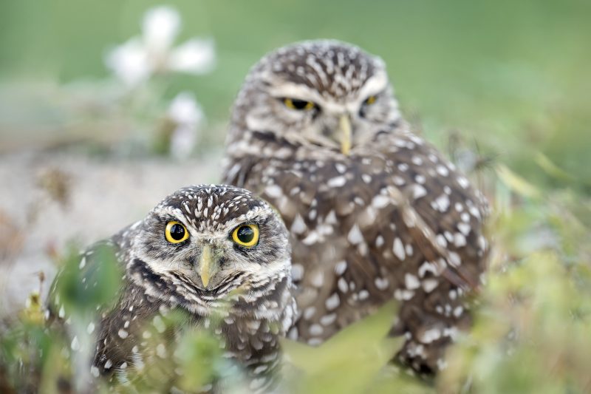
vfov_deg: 1.6
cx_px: 296
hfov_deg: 2.5
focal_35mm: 840
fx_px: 13786
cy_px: 197
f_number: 5.6
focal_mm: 840
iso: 1600
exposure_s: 1/200
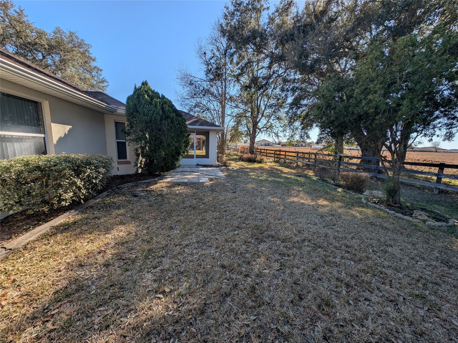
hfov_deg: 110.5
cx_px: 229
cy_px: 172
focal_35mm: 12
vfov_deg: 94.5
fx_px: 159
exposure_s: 1/1229
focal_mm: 2.23
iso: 39
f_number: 1.95
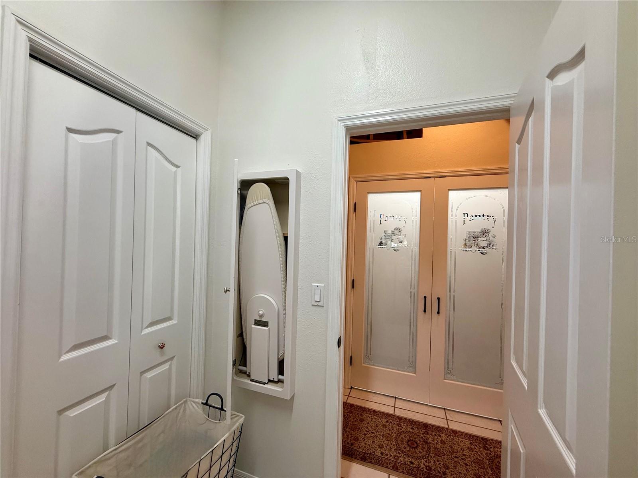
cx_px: 319
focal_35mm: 14
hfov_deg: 102.1
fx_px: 258
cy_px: 239
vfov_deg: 85.7
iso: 200
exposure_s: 1/120
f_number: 2.2
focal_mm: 2.22
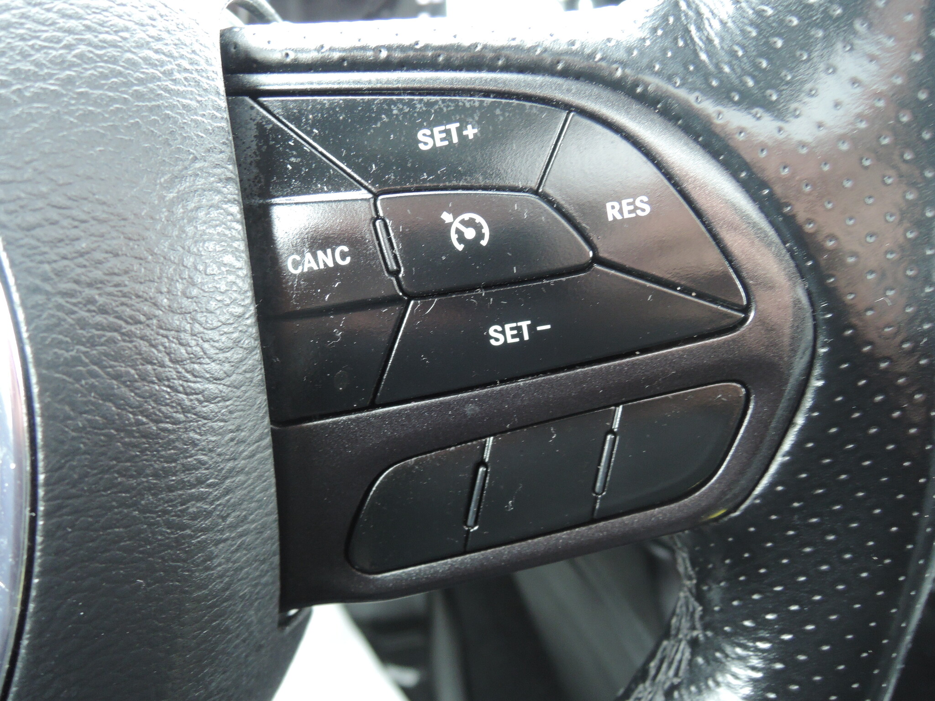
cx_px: 468
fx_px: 648
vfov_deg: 56.8
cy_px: 350
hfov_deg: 71.6
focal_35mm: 24
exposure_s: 1/13
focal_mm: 5.1
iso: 400
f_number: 2.8
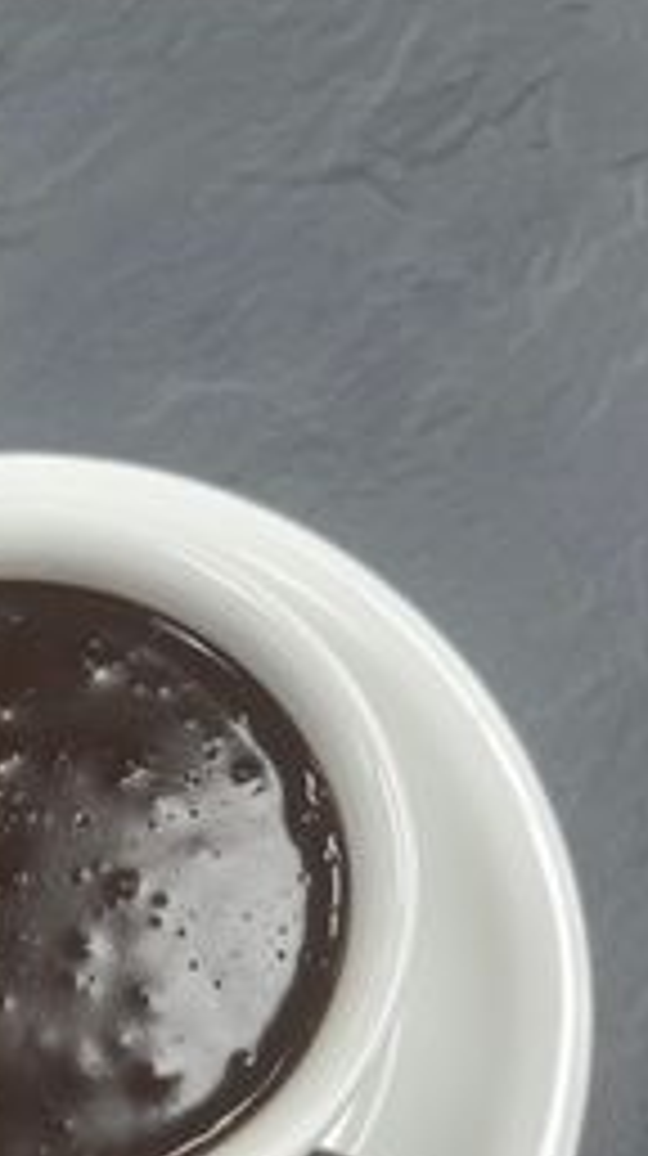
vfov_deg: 42.5
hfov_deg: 24.5
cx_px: 40
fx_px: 1440
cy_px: 855
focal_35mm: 47
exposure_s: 1/121
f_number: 1.5
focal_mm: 5.7
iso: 50
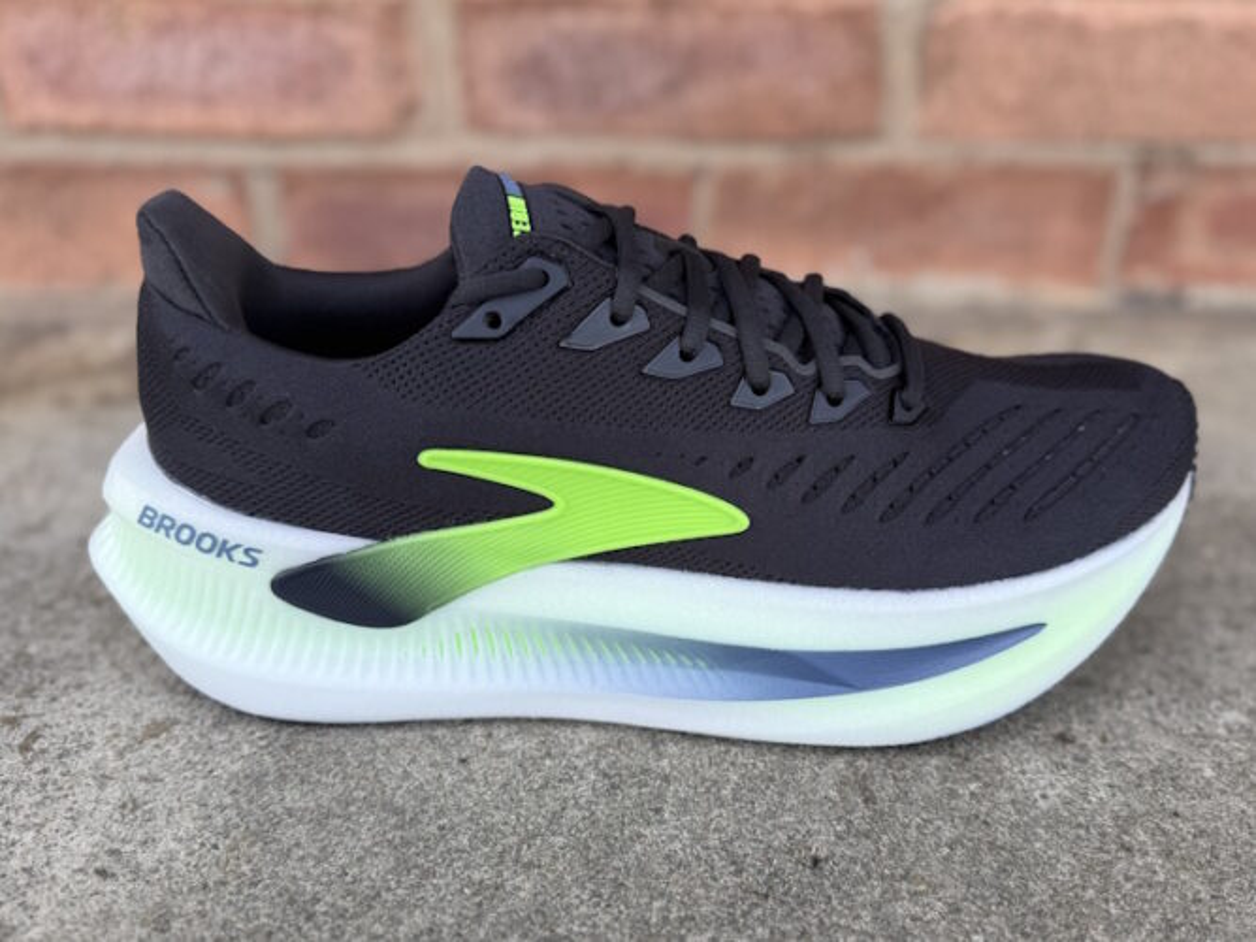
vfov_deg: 56.8
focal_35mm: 24
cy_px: 471
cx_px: 628
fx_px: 871
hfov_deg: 71.6
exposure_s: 1/510
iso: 80
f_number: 1.78
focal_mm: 6.76
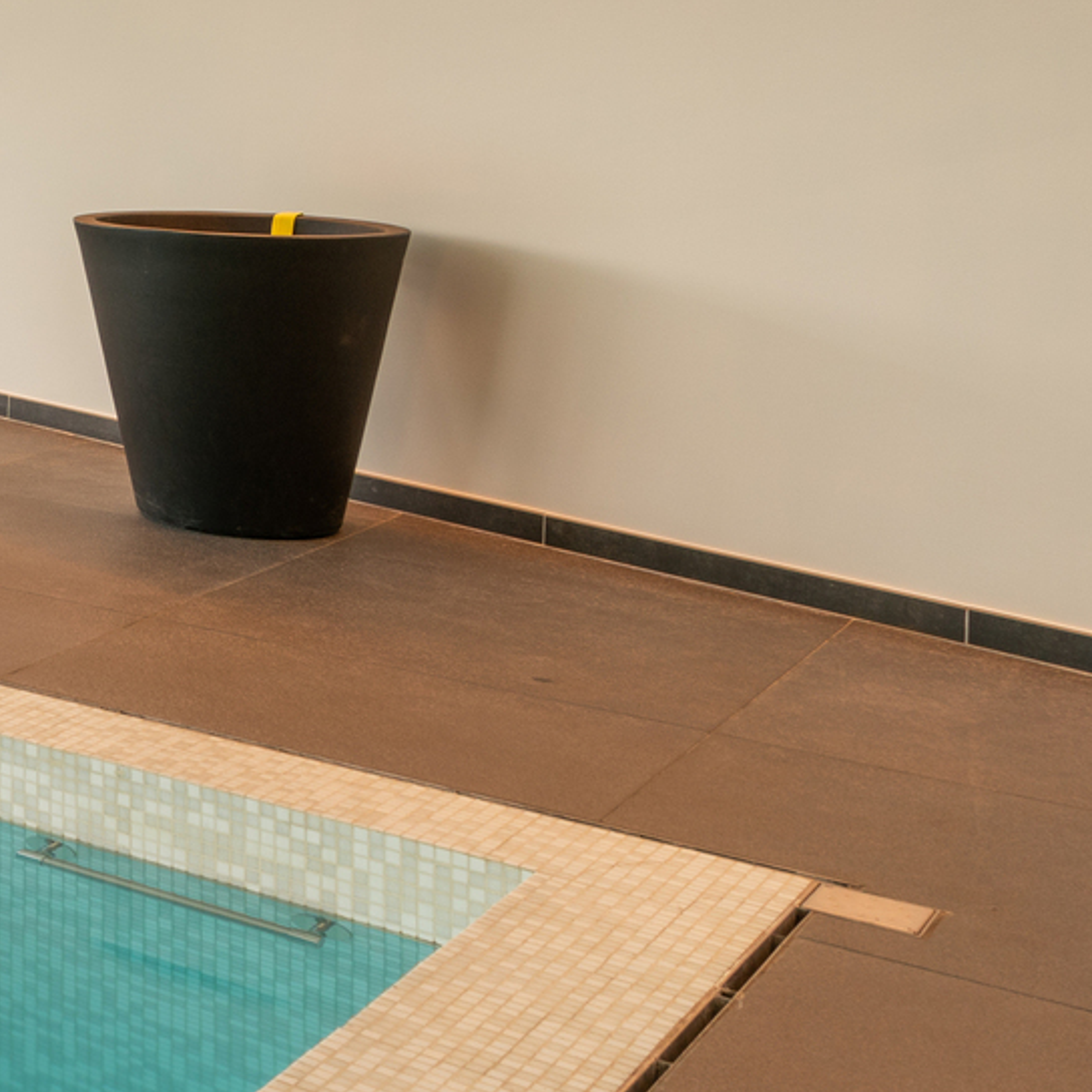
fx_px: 2141
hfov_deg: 19.8
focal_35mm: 60
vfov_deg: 27.0
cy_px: -3
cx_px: -941
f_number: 10
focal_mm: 16
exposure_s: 2.5
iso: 250
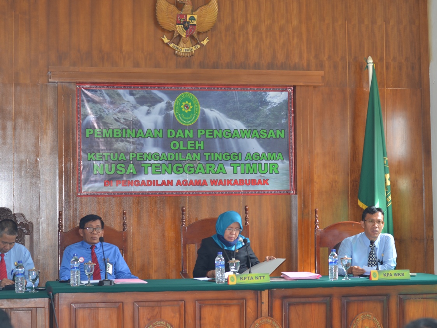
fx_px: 1035
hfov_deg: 23.8
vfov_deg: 18.0
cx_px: 212
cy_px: 163
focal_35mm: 82
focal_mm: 50
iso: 250
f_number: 3.5
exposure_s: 1/60
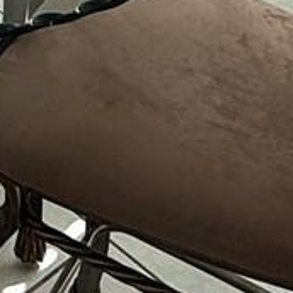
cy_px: -392
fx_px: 1101
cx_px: -92
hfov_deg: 14.5
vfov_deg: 12.3
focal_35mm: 115
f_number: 2.2
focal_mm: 2.22
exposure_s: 1/120
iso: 64
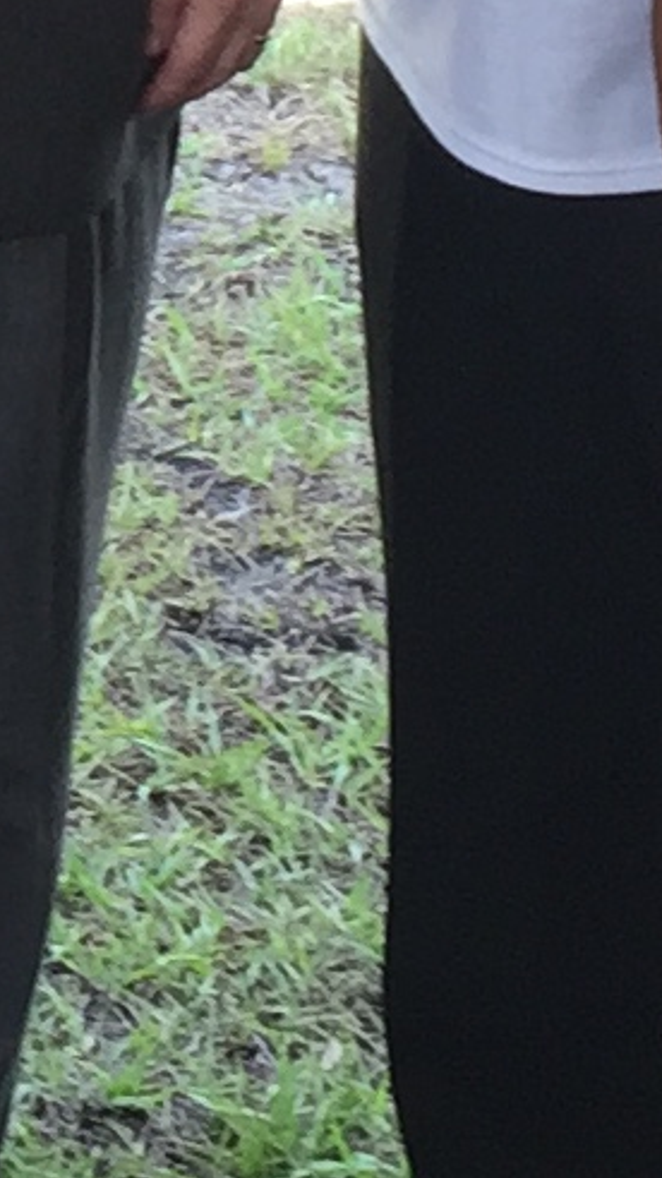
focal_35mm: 210
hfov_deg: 5.4
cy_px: -809
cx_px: -1525
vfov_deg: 9.8
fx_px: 6557
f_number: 2.2
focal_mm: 4.15
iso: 32
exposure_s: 1/120
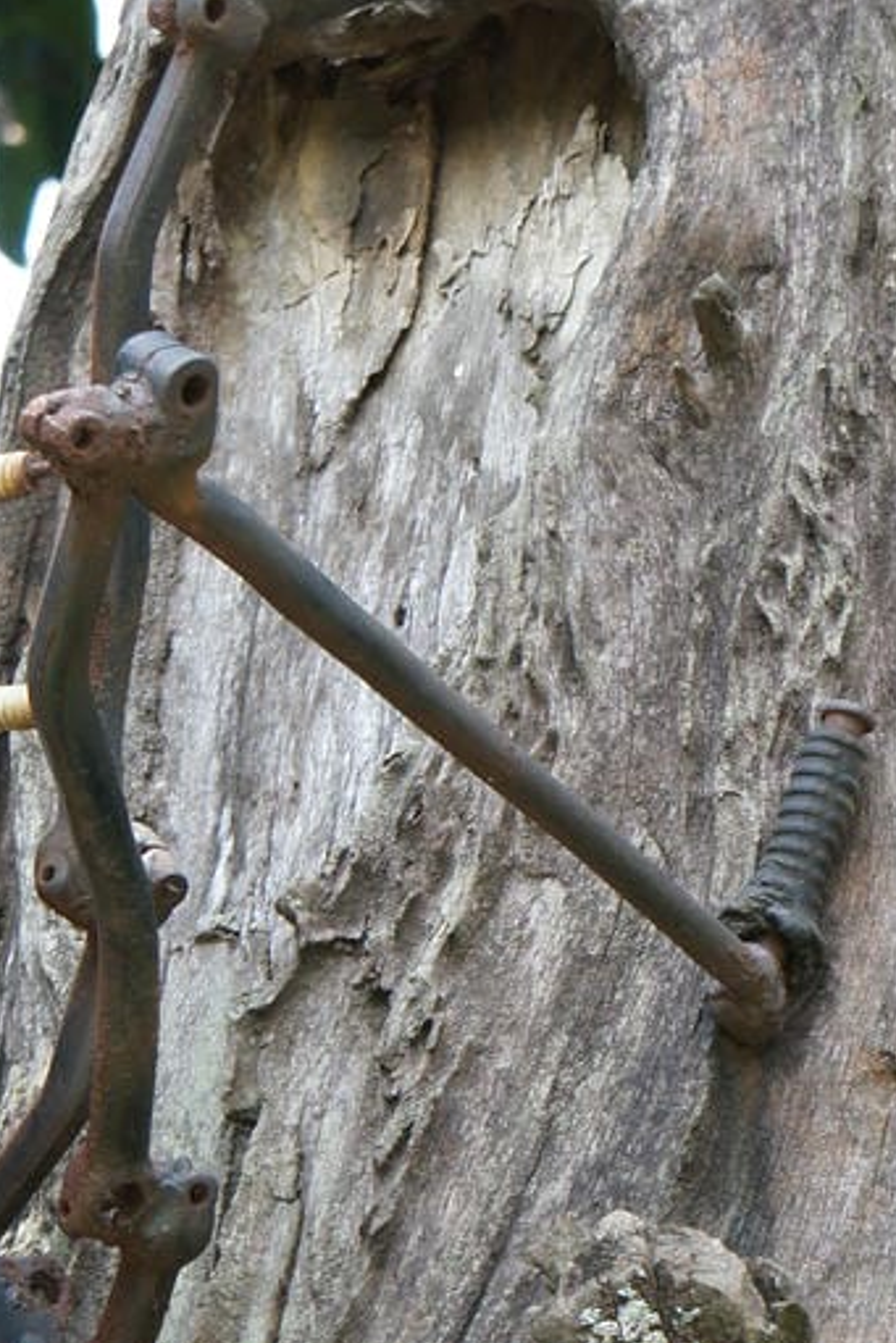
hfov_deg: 5.4
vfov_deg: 8.0
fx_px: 9476
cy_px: 1944
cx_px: -163
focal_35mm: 254
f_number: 5.6
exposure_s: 1/125
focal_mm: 48
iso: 200
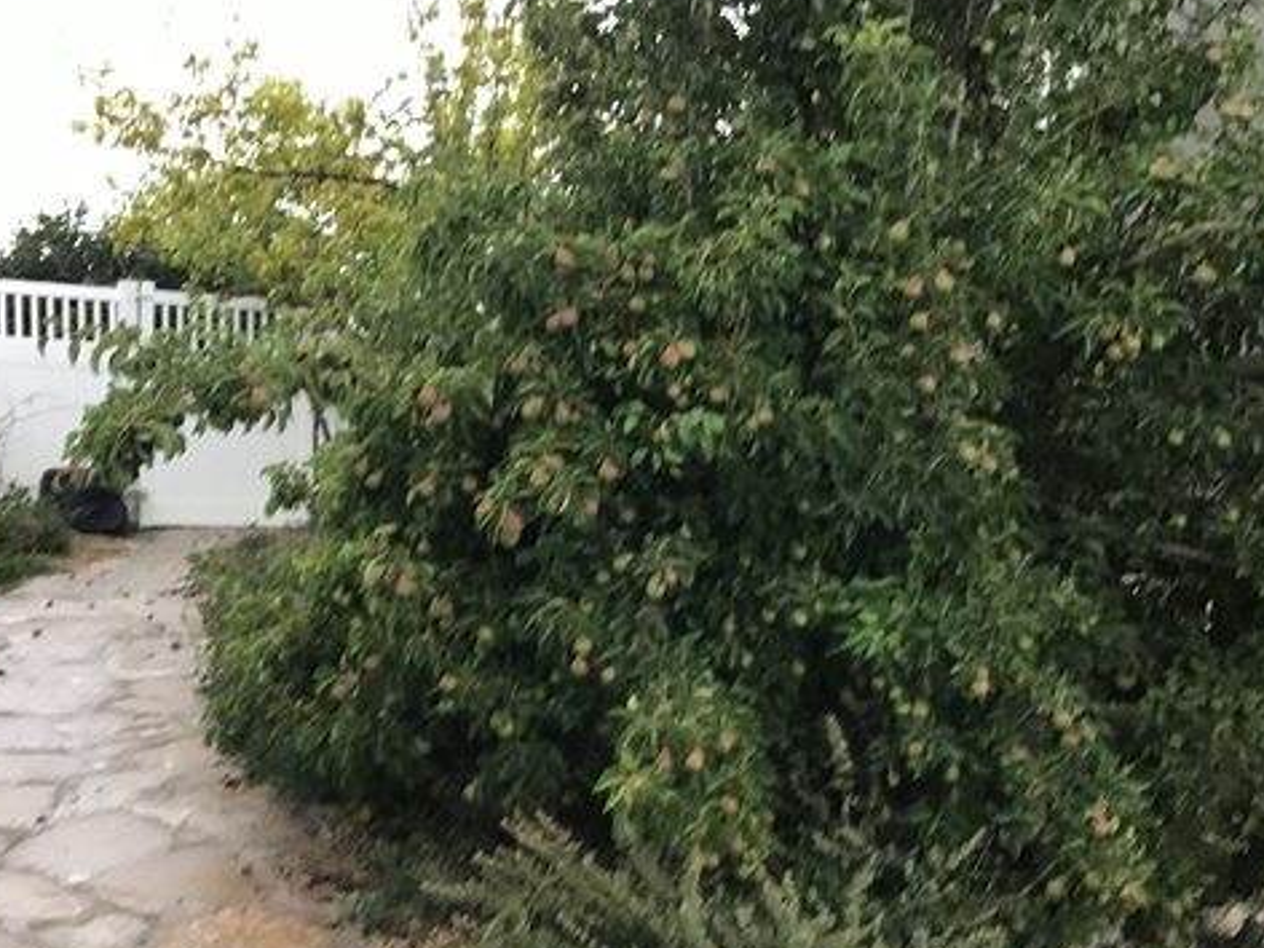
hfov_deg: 44.7
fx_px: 1534
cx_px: 565
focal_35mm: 42
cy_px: 514
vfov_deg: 34.3
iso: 100
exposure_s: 1/30
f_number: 2.4
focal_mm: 3.3
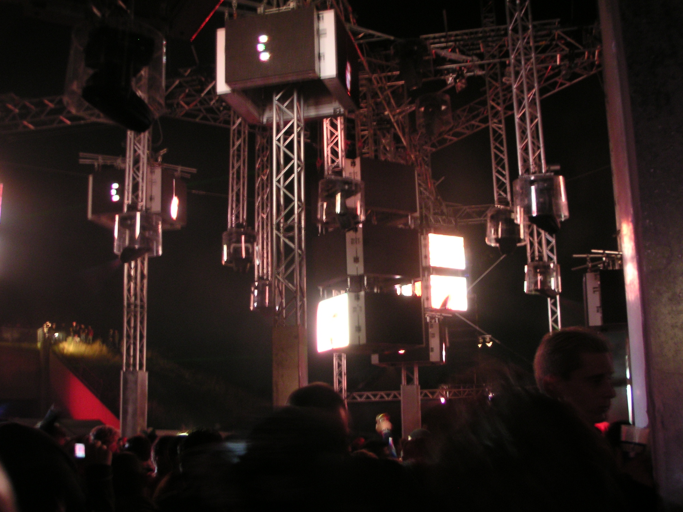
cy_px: 254
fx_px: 770
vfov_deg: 36.8
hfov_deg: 47.9
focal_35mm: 39
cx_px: 339
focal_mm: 6
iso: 100
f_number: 2.8
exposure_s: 1/4
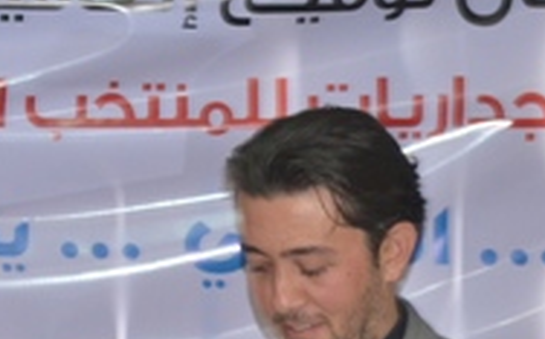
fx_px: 5400
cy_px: 478
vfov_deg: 3.6
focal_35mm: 364
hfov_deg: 5.8
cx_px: 264
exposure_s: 1/60
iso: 1250
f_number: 5.6
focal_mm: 70
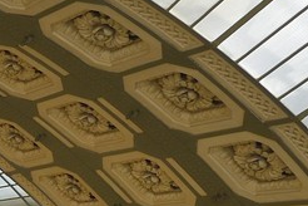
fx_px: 778
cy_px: 559
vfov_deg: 11.3
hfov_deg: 13.8
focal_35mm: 91
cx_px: -471
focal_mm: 14
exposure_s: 1/40
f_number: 6.3
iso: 200
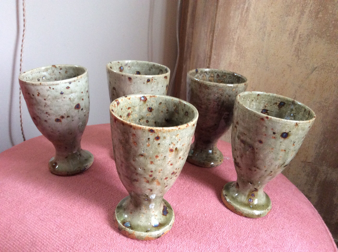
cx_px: 169
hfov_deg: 56.9
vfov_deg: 44.1
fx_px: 312
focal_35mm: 32
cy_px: 126
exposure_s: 1/25
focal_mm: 3.3
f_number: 2.4
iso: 200
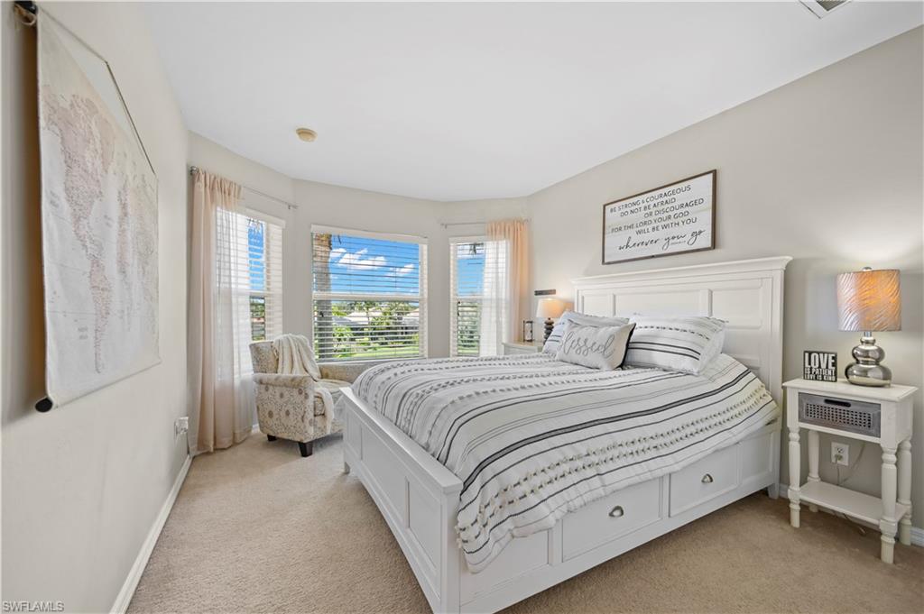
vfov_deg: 81.1
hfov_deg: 104.3
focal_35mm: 14
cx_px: 462
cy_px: 307
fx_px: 359
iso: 100
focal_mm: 14
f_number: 8
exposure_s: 1/3
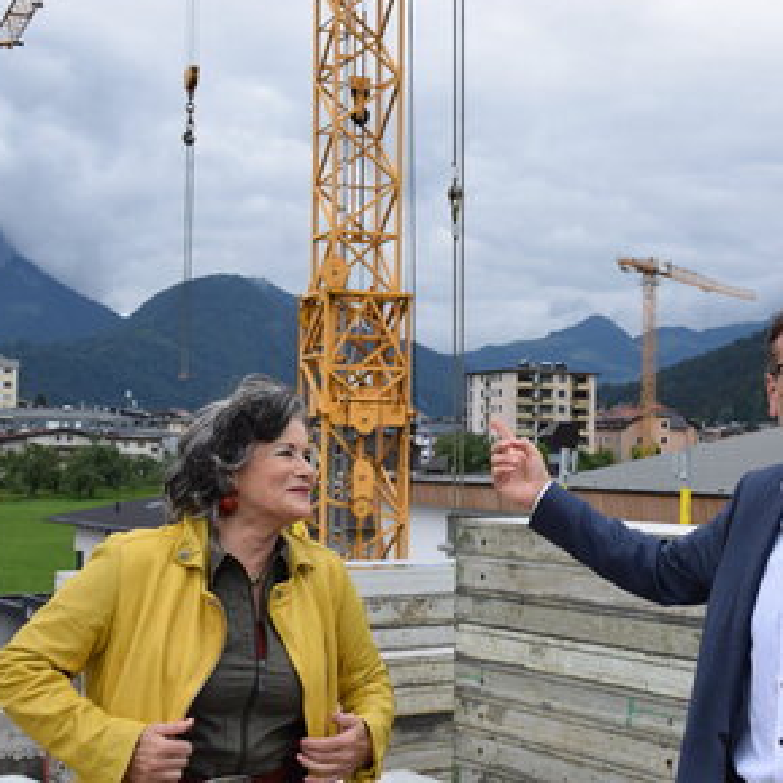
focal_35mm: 59
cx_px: 567
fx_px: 1510
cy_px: 394
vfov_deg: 29.1
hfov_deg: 28.7
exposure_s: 1/320
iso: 200
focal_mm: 28
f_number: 9
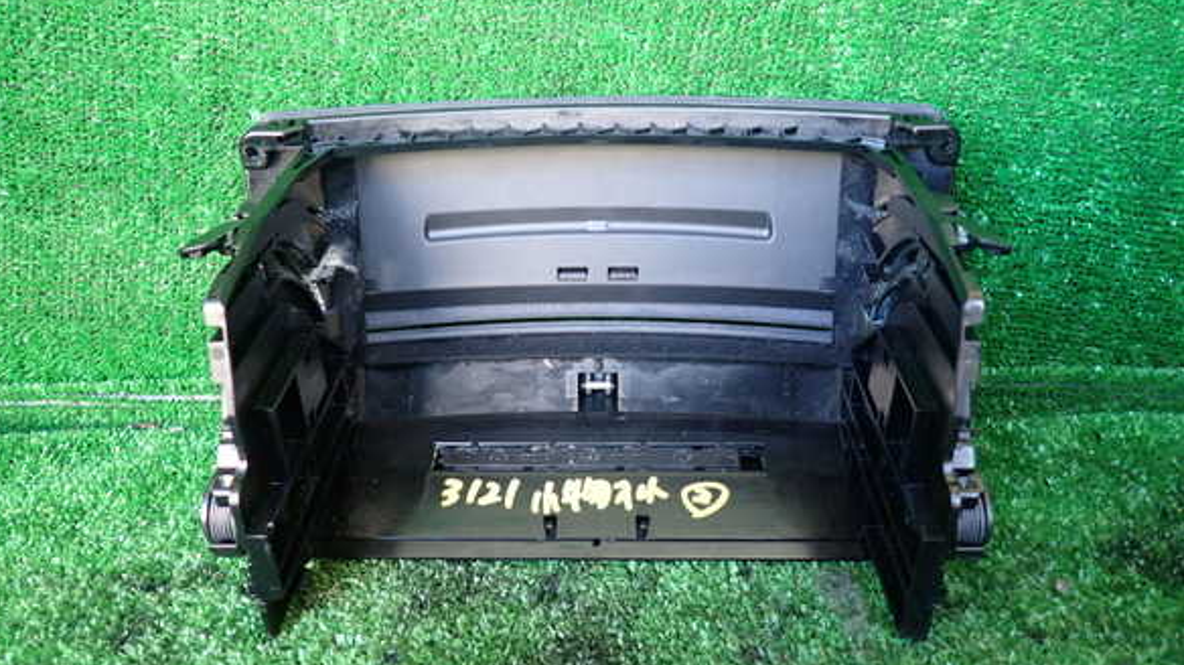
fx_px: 879
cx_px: 584
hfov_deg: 67.9
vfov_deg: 41.4
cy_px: 300
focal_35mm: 28
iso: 320
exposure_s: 1/30
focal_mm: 4.5
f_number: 2
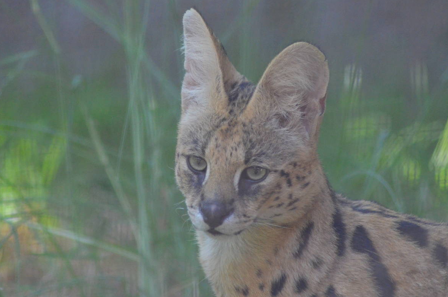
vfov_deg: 3.4
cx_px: 196
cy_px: 126
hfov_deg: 5.1
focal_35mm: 407
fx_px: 5055
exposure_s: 1/400
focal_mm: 200
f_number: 4.8
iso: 3200
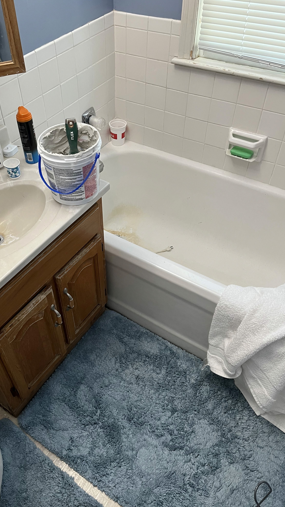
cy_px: 252
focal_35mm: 29
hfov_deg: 39.7
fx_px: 390
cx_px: 93
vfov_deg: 66.1
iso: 200
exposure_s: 1/60
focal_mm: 5.1
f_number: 1.6
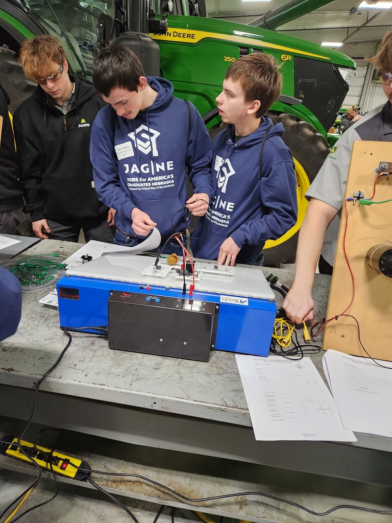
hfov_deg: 58.9
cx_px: 196
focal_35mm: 23
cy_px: 262
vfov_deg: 73.9
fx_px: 347
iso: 800
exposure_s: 1/120
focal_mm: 5.4
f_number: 1.8
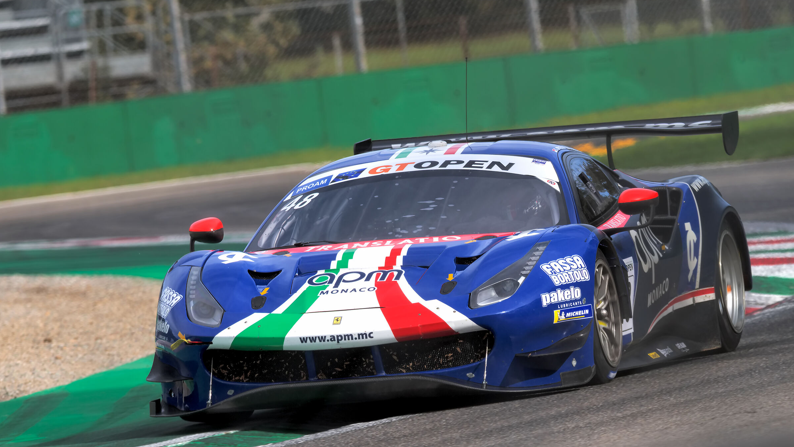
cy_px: 237
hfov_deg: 4.9
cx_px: 397
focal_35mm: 441
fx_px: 9285
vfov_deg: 2.8
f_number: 7.1
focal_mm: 420
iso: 640
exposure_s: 1/1000
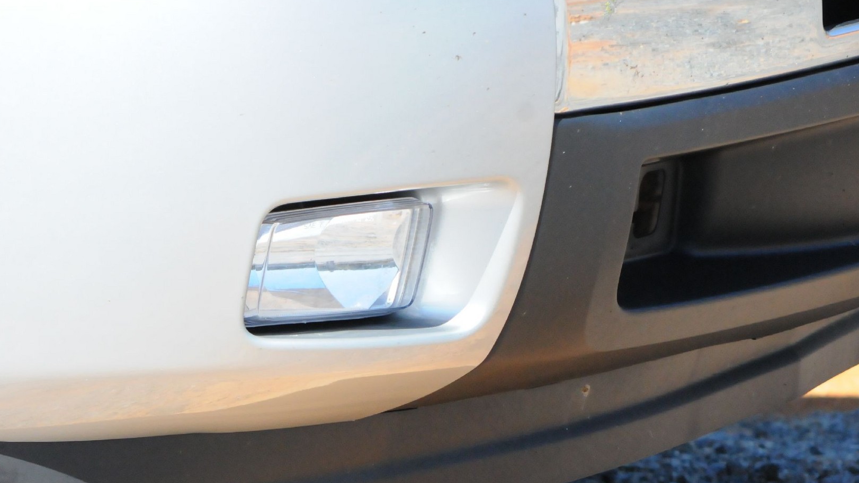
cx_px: 222
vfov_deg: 2.5
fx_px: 11023
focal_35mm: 484
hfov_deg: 4.5
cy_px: 323
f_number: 10
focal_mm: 200
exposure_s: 1/1600
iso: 2000
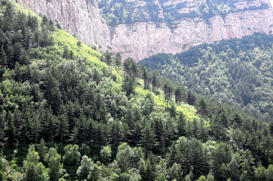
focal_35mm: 62
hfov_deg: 32.4
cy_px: 90
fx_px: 469
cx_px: 136
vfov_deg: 21.8
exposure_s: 1/250
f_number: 5.9
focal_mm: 41.1
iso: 200
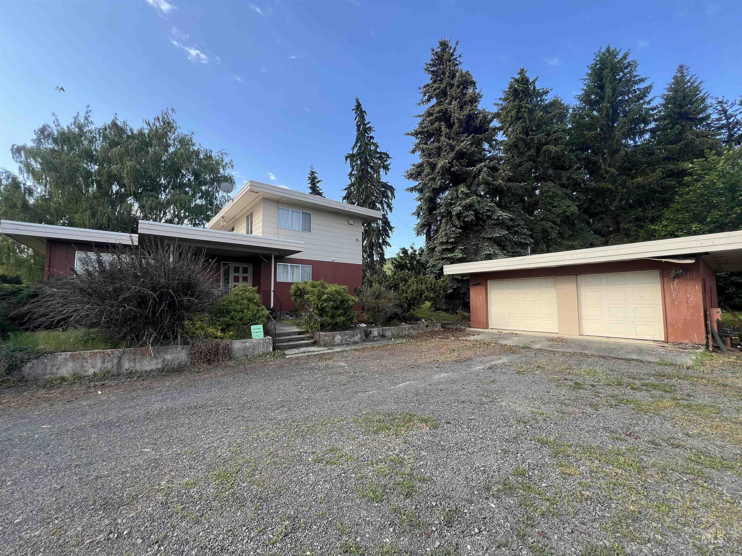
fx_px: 279
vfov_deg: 89.9
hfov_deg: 106.2
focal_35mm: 13
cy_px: 278
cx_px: 371
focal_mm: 1.57
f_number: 1.8
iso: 32
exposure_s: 1/363
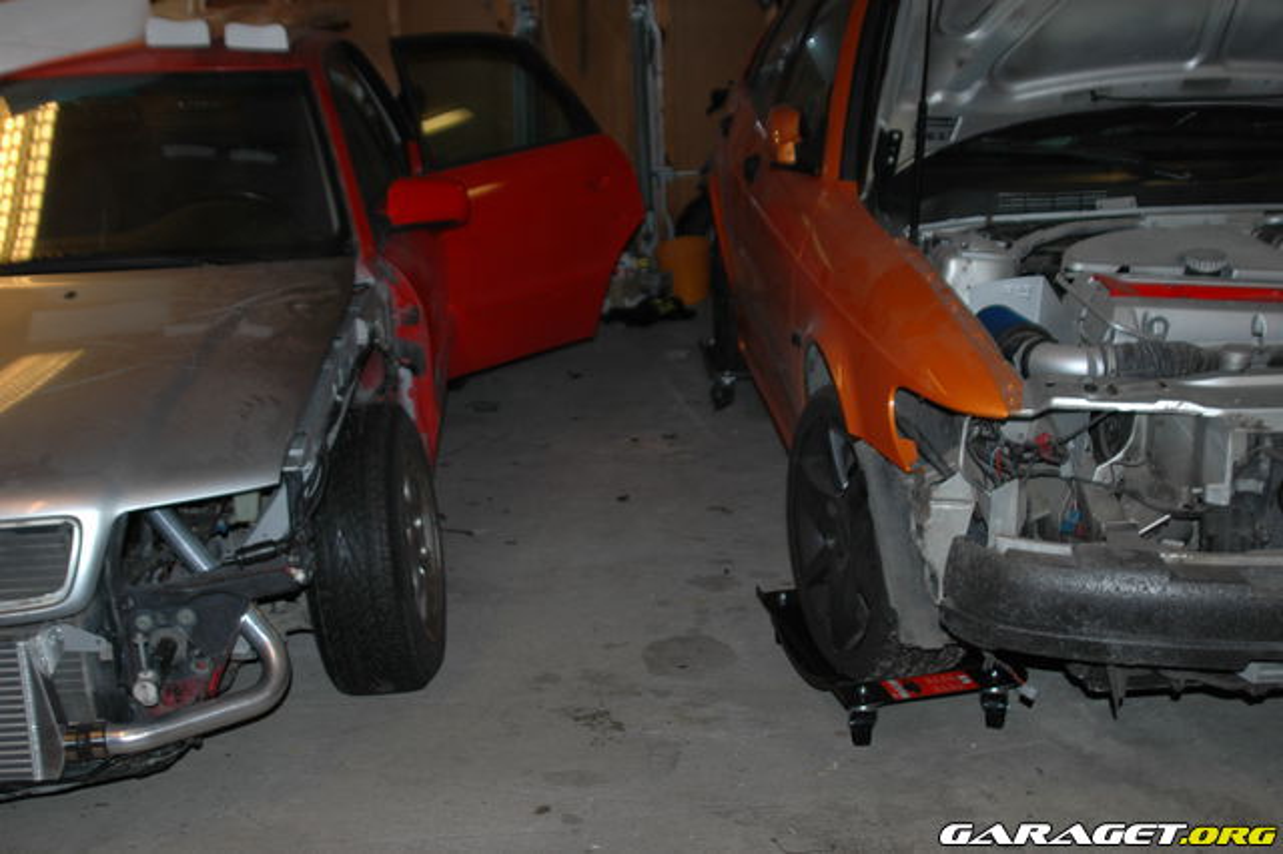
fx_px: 1496
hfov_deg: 46.4
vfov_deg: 31.9
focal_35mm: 42
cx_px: 642
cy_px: 427
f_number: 3.5
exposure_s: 1/60
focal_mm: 28
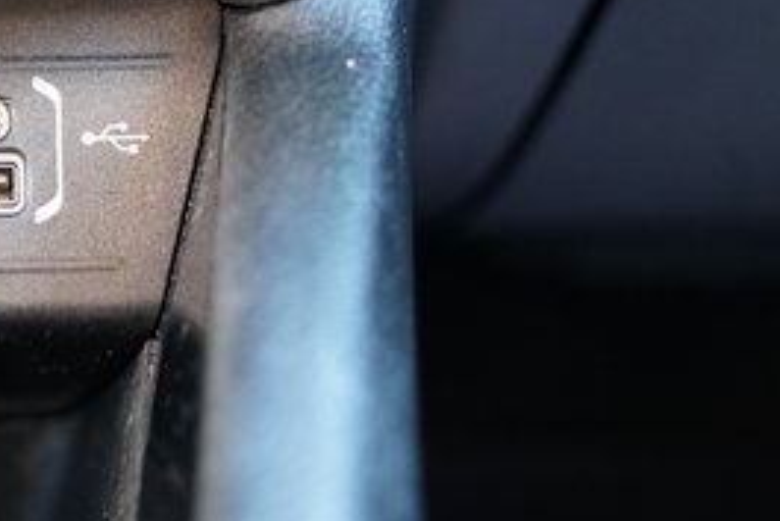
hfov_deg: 23.5
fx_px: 1778
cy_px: 178
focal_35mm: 82
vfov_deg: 16.6
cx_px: -41
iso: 1600
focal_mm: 34
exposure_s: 1/60
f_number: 3.2
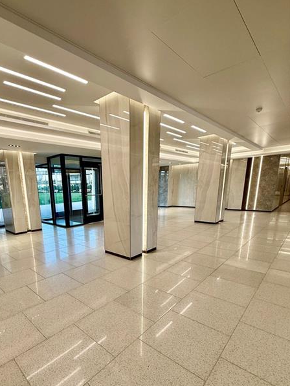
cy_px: 236
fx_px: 201
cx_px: 106
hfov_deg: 70.2
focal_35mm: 18
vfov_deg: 86.4
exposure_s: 1/128
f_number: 2.2
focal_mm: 2.22
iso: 50
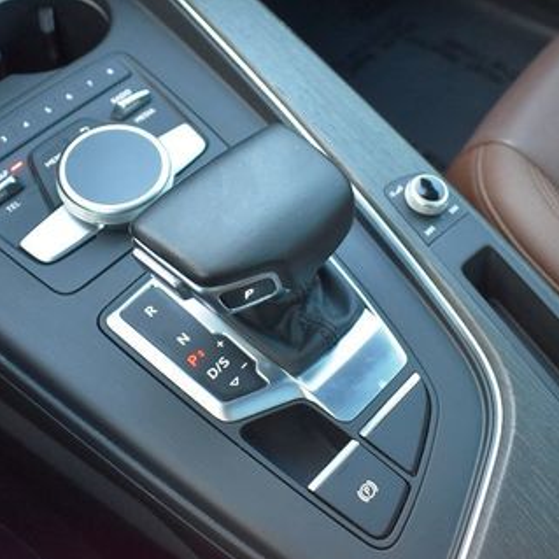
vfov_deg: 36.5
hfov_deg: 36.8
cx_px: 251
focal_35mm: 46
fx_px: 840
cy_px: 204
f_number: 3.5
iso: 1250
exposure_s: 1/125
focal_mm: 18
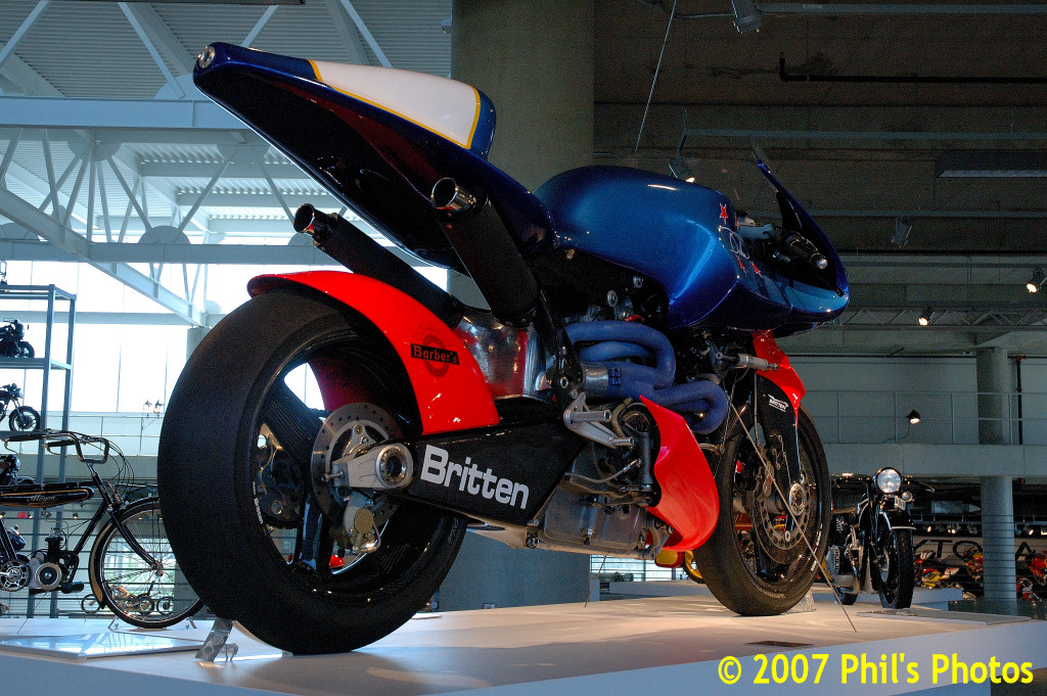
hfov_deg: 42.4
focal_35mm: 46
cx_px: 524
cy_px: 348
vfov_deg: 28.9
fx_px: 1351
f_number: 7.1
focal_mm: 31
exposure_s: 1/60
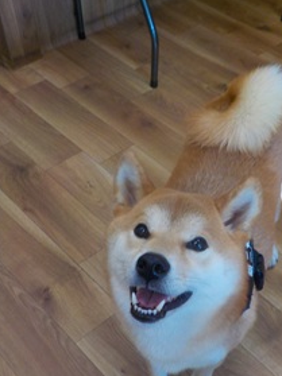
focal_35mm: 43
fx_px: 467
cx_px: 184
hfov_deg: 33.3
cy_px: 243
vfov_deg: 43.4
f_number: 3.3
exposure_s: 1/30
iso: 125
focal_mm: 4.1
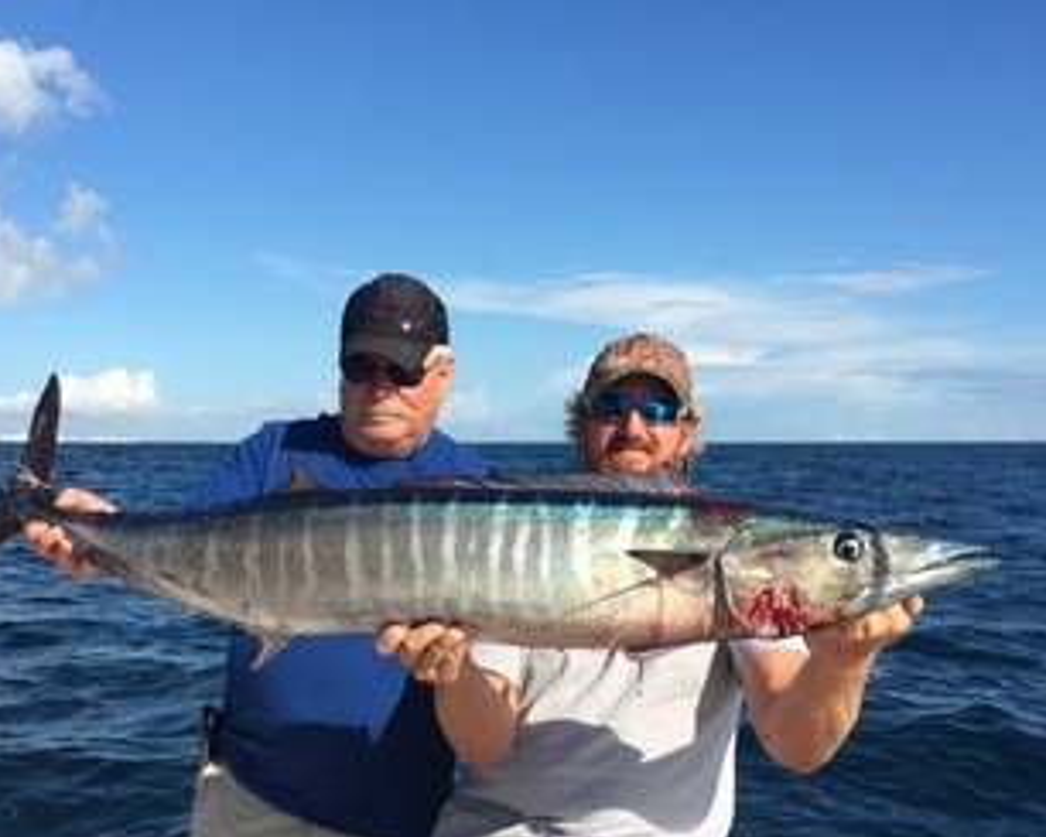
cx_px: 482
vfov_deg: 39.9
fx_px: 1146
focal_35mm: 37
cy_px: 509
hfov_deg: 49.0
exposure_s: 1/2564
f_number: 2.2
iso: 32
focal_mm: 4.15
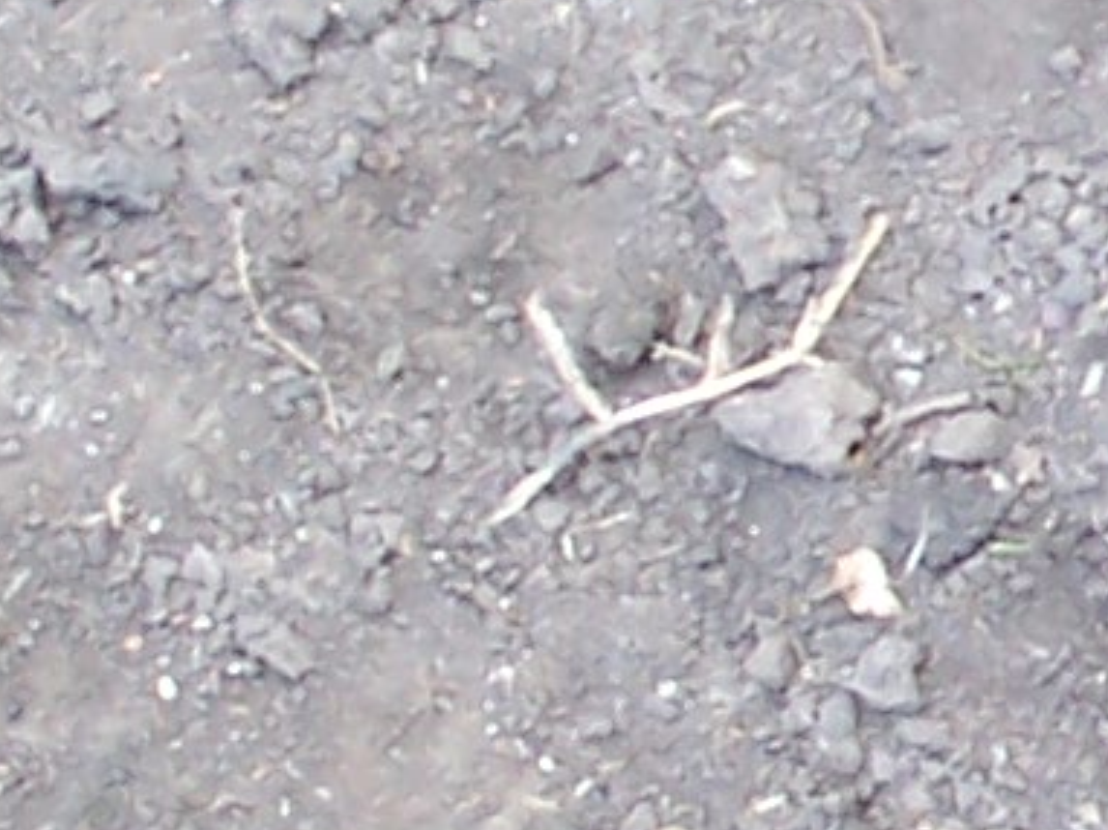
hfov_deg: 4.3
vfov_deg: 3.3
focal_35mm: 452
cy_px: 345
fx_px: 14459
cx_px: 3072
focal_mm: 11.1
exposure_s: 1/45
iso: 80
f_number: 3.2
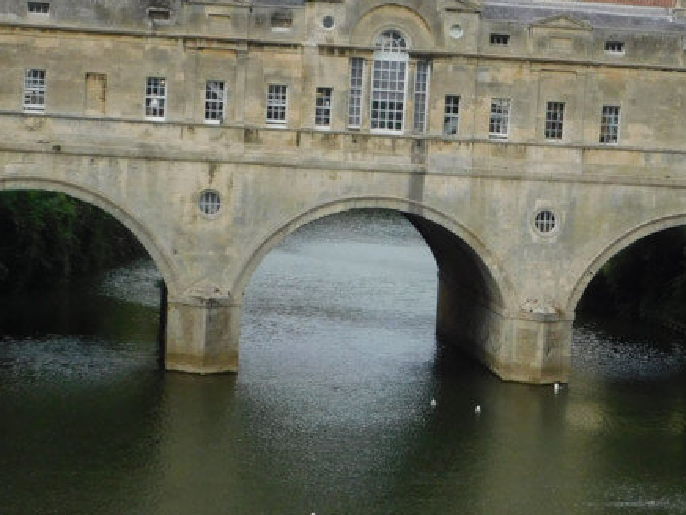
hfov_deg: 19.6
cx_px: 544
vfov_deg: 14.9
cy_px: 249
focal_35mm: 99
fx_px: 1962
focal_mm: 6.3
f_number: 3.5
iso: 125
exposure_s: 1/1000
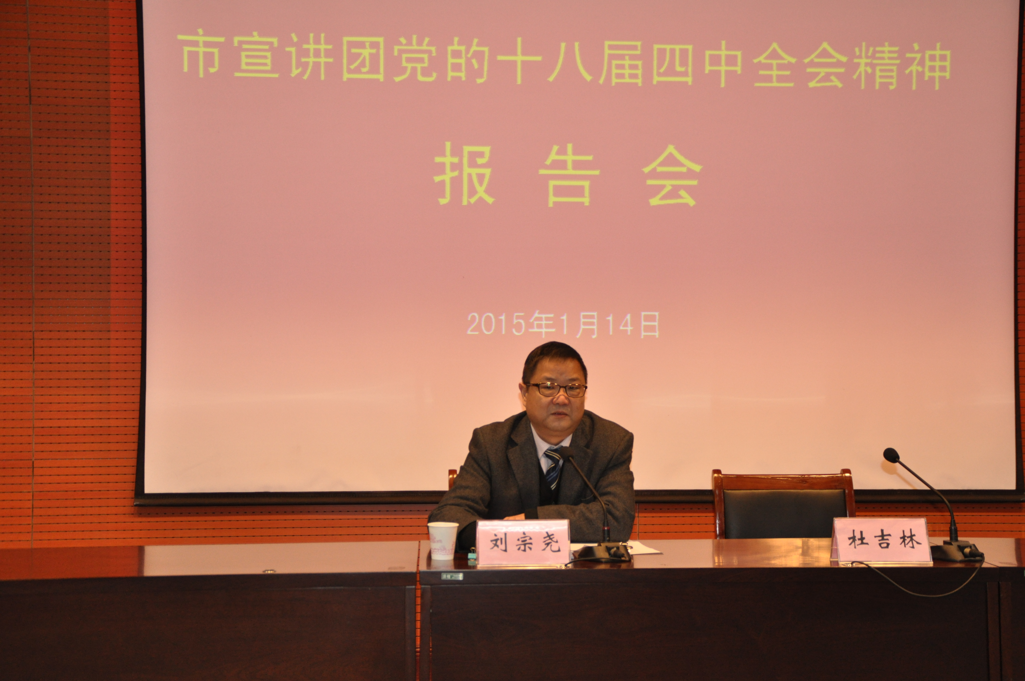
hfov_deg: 37.9
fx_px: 1493
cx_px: 512
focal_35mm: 52
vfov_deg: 25.7
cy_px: 340
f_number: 4.2
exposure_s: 1/60
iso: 800
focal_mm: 35
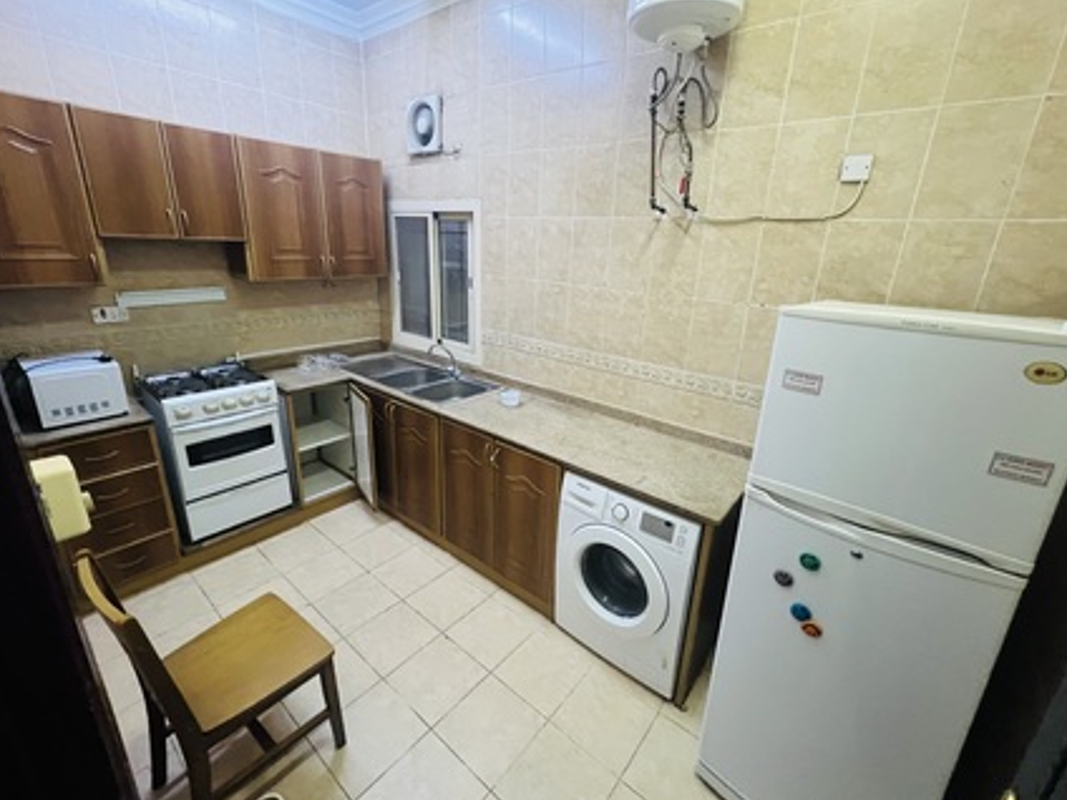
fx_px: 432
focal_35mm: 14
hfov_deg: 102.1
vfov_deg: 85.6
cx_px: 540
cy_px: 384
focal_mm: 1.57
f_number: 1.8
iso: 640
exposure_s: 1/50
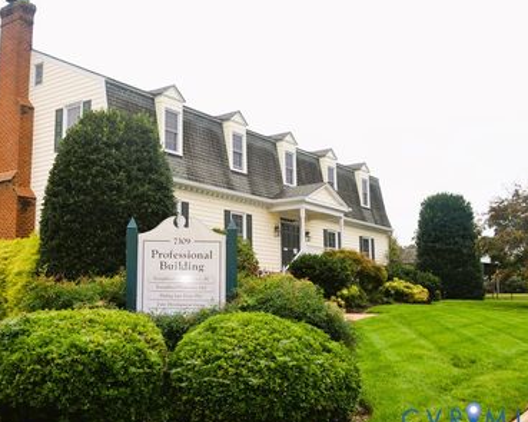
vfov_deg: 35.7
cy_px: 200
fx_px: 656
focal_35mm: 42
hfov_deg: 43.4
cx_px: 187
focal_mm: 22
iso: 100
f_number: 6.3
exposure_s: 1/200
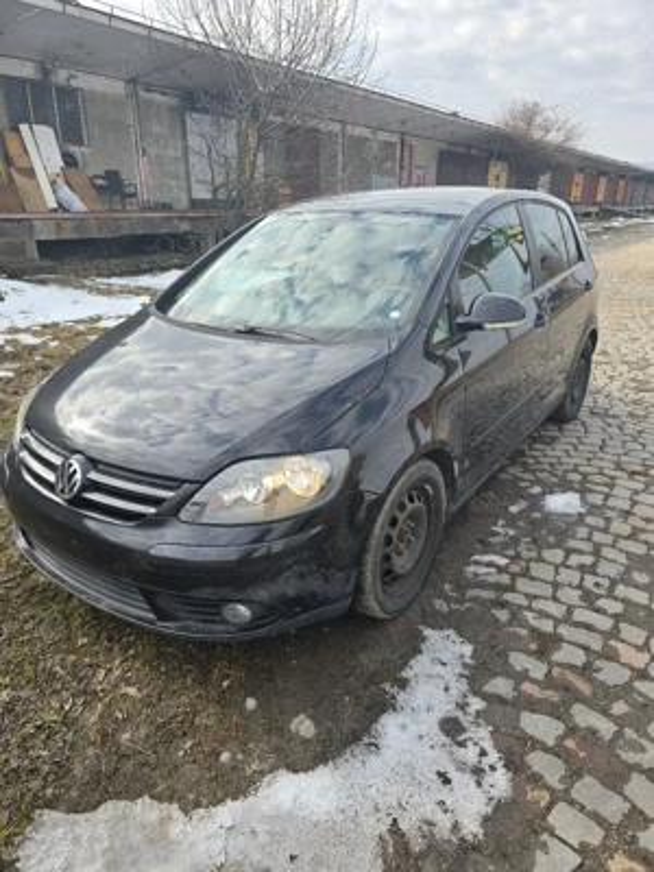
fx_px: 579
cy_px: 436
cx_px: 327
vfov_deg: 73.9
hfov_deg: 58.9
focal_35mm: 23
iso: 12
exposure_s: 1/286
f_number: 1.7
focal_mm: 6.3
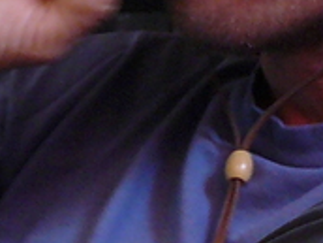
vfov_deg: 3.7
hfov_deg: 4.9
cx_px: 231
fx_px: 3770
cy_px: 40
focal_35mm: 404
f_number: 2.8
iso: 200
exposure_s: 1/3.2
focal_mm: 9.6
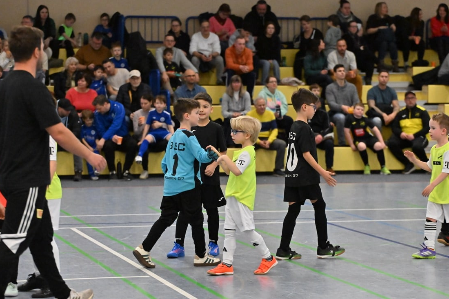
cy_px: 132
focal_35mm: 128
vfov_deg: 10.7
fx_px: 1596
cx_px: 237
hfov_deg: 16.0
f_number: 3.5
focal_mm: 110
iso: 8000
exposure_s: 1/1250
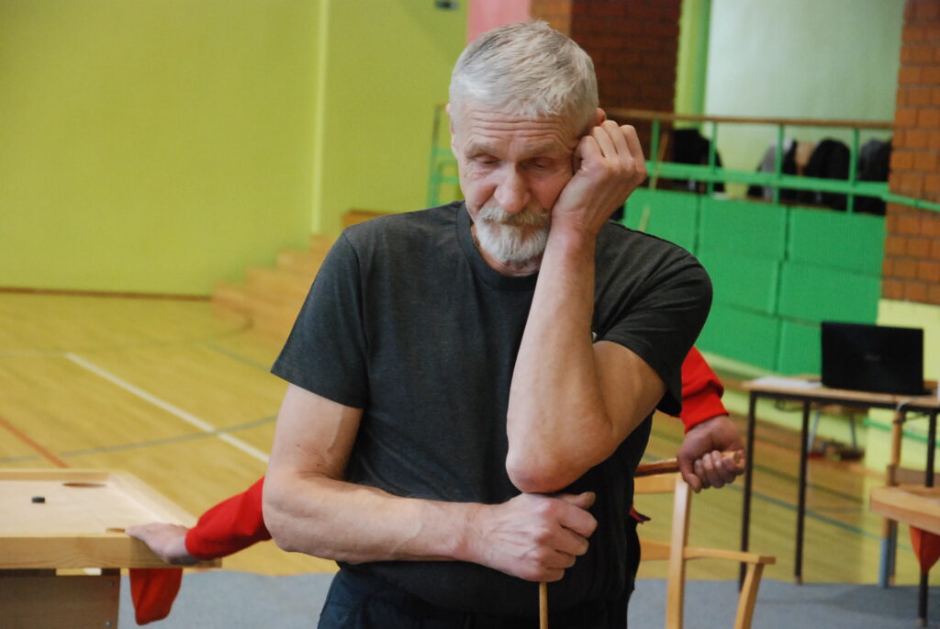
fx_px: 3136
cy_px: 314
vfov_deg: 11.4
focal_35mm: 120
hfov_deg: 17.0
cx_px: 470
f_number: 5.6
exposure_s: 1/80
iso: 1600
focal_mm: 80
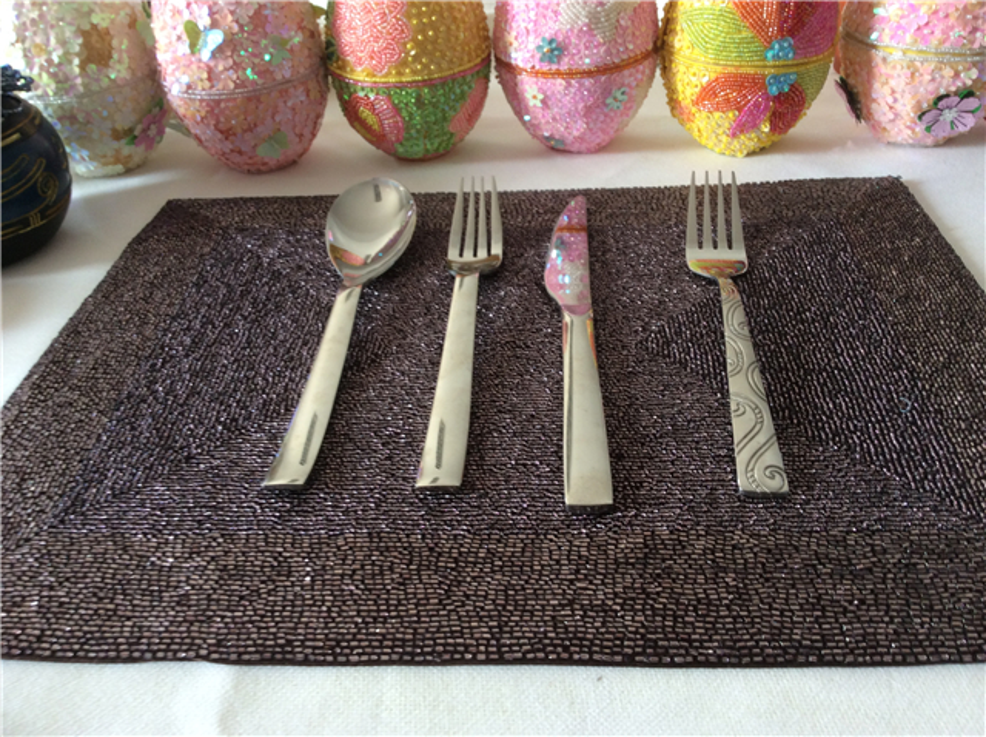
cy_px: 368
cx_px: 493
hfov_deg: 56.9
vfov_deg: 44.1
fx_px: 910
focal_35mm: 32
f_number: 2.4
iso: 32
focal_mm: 3.3
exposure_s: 1/25
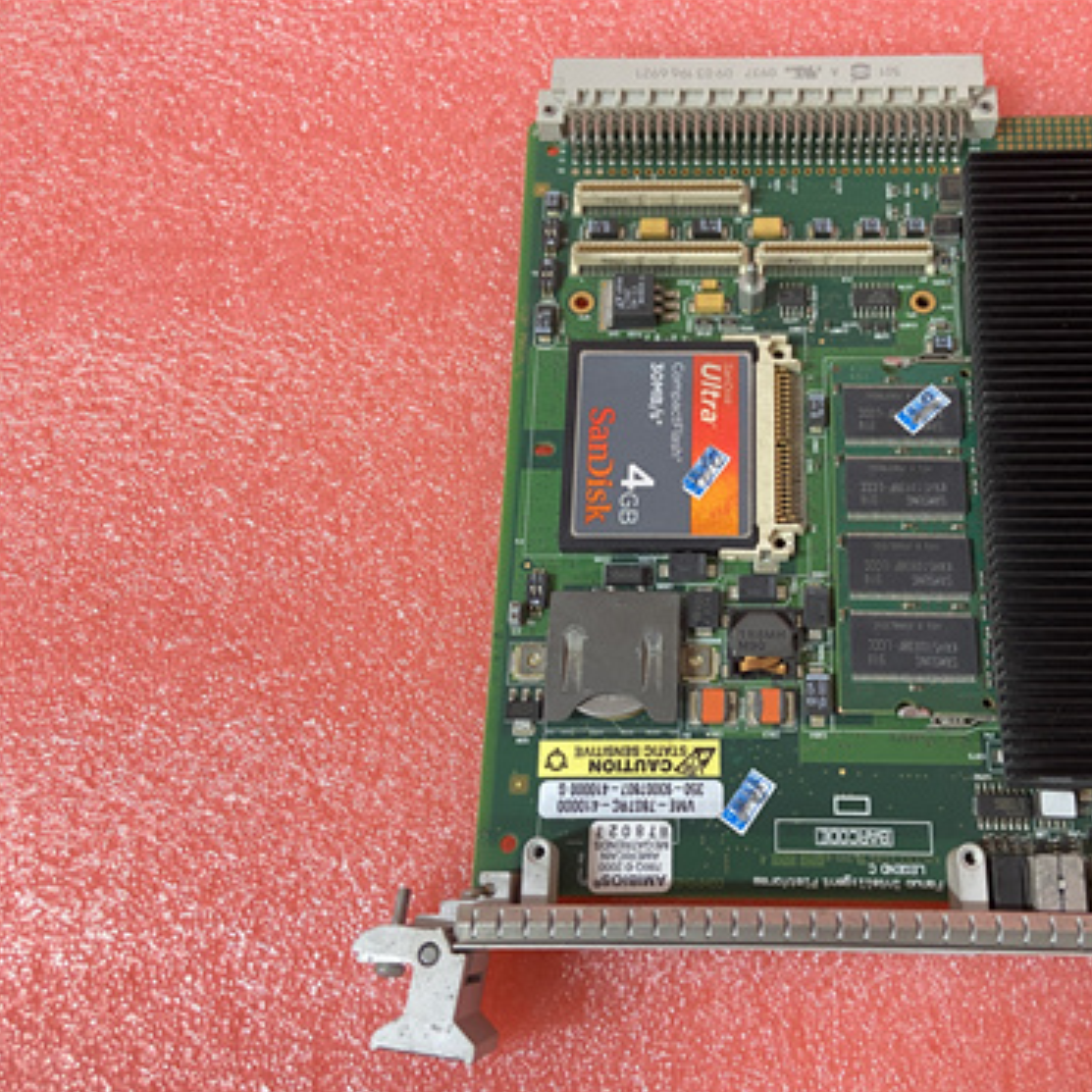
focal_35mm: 31
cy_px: 549
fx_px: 1106
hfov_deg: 51.8
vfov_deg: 52.5
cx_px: 706
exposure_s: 1/50
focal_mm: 4.25
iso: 250
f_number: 1.8
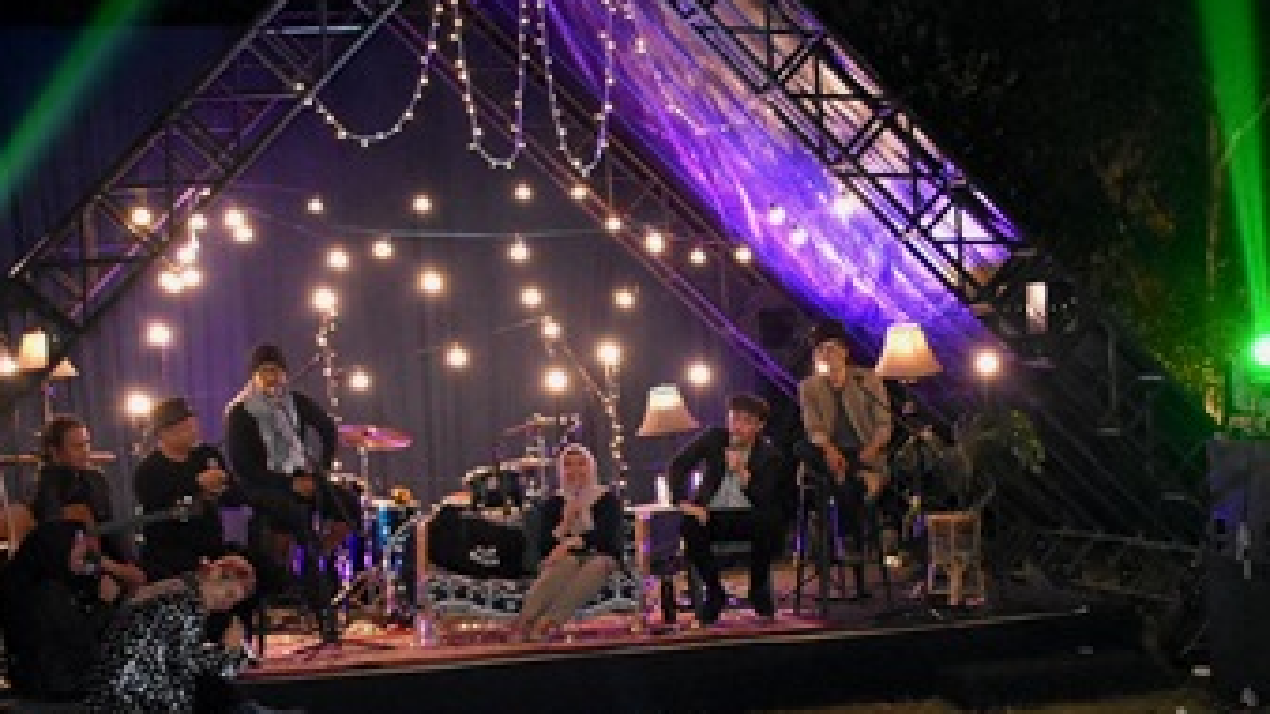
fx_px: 2761
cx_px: 1003
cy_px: 573
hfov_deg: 25.5
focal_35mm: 82
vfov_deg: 14.6
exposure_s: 1/60
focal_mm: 22
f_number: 3.5
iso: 4500
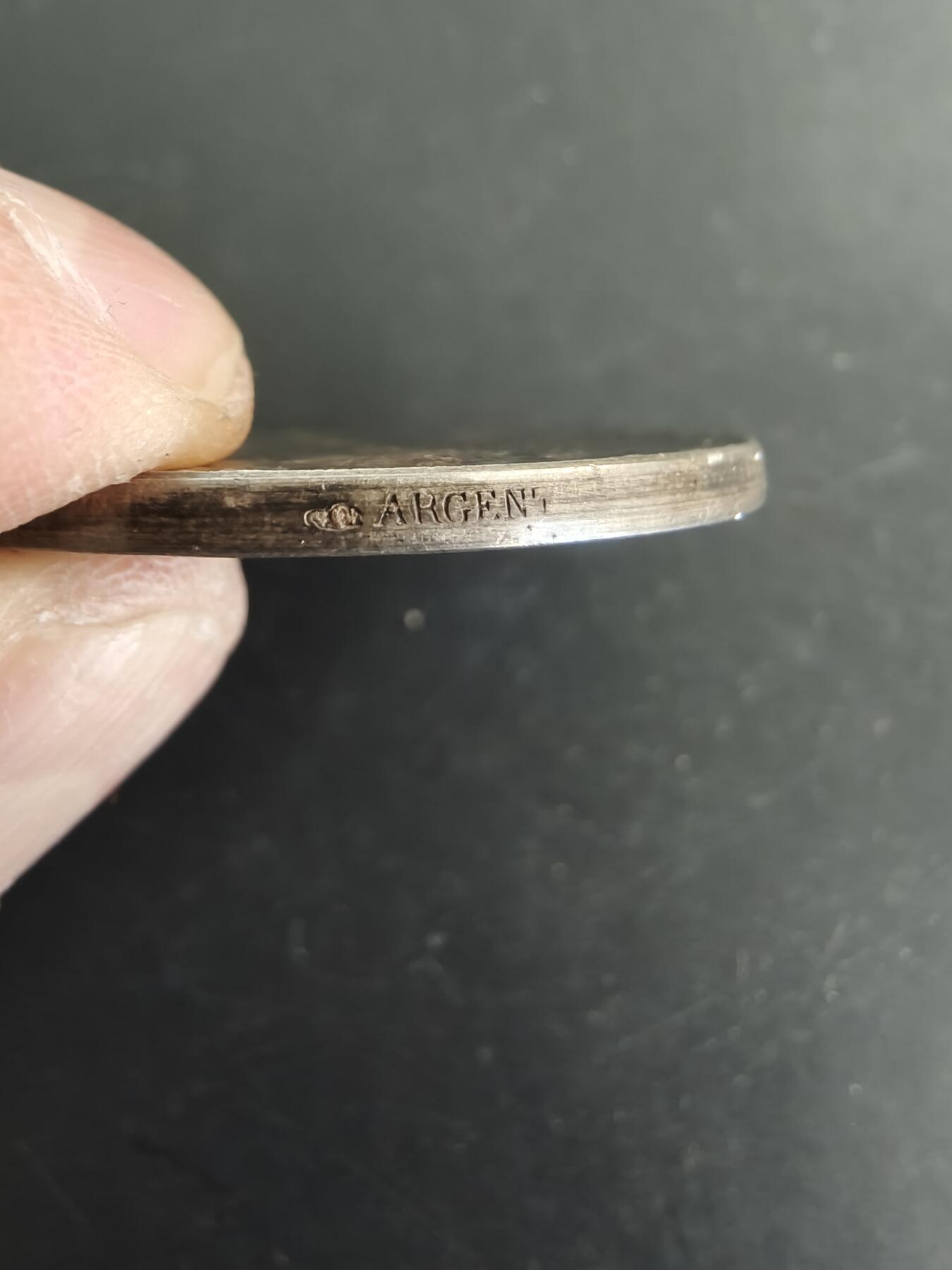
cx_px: 476
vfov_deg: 73.9
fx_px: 843
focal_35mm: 23
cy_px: 635
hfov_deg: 58.9
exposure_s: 1/50
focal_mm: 2.32
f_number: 2
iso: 640
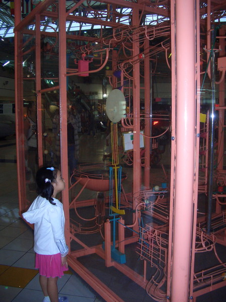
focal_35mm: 35
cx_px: 113
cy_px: 151
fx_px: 305
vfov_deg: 52.6
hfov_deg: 40.7
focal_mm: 5.8
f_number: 2.6
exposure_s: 1/60
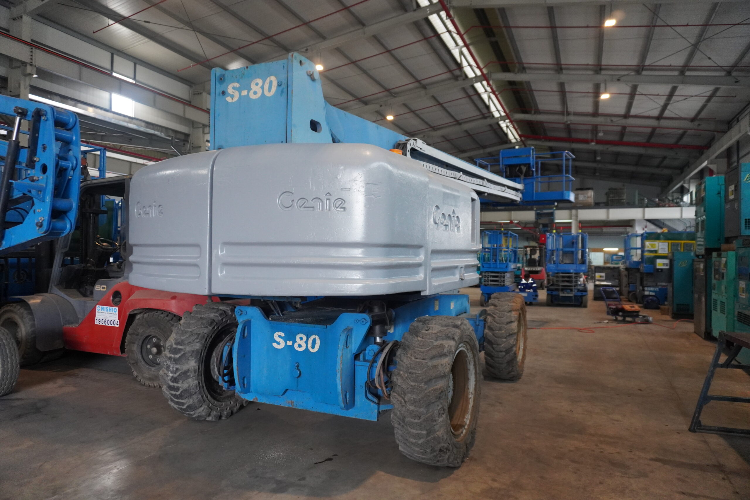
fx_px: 500
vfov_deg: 53.1
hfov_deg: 73.7
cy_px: 250
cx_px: 375
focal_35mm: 24
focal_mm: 16
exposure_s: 1/160
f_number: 3.5
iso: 1600
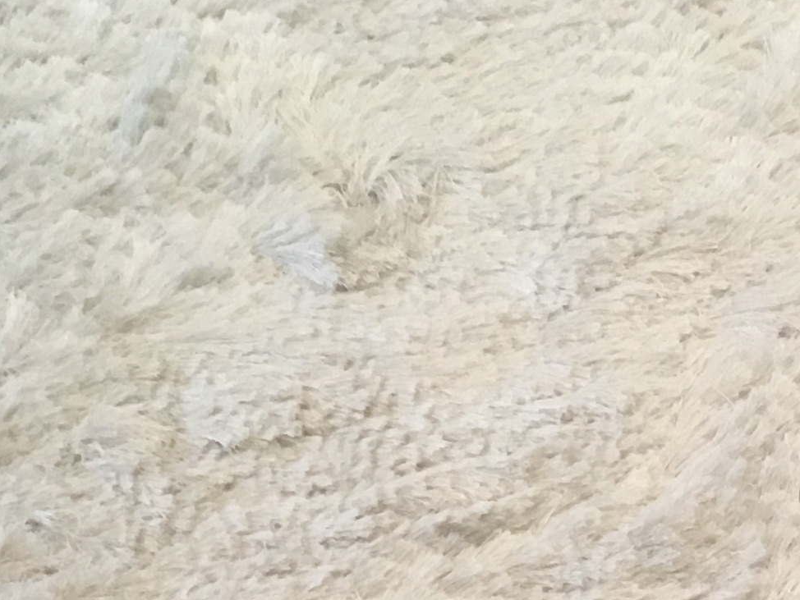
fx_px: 2774
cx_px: 1010
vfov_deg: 11.3
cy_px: 1134
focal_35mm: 120
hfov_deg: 15.7
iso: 80
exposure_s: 1/30
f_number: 2.2
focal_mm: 4.15
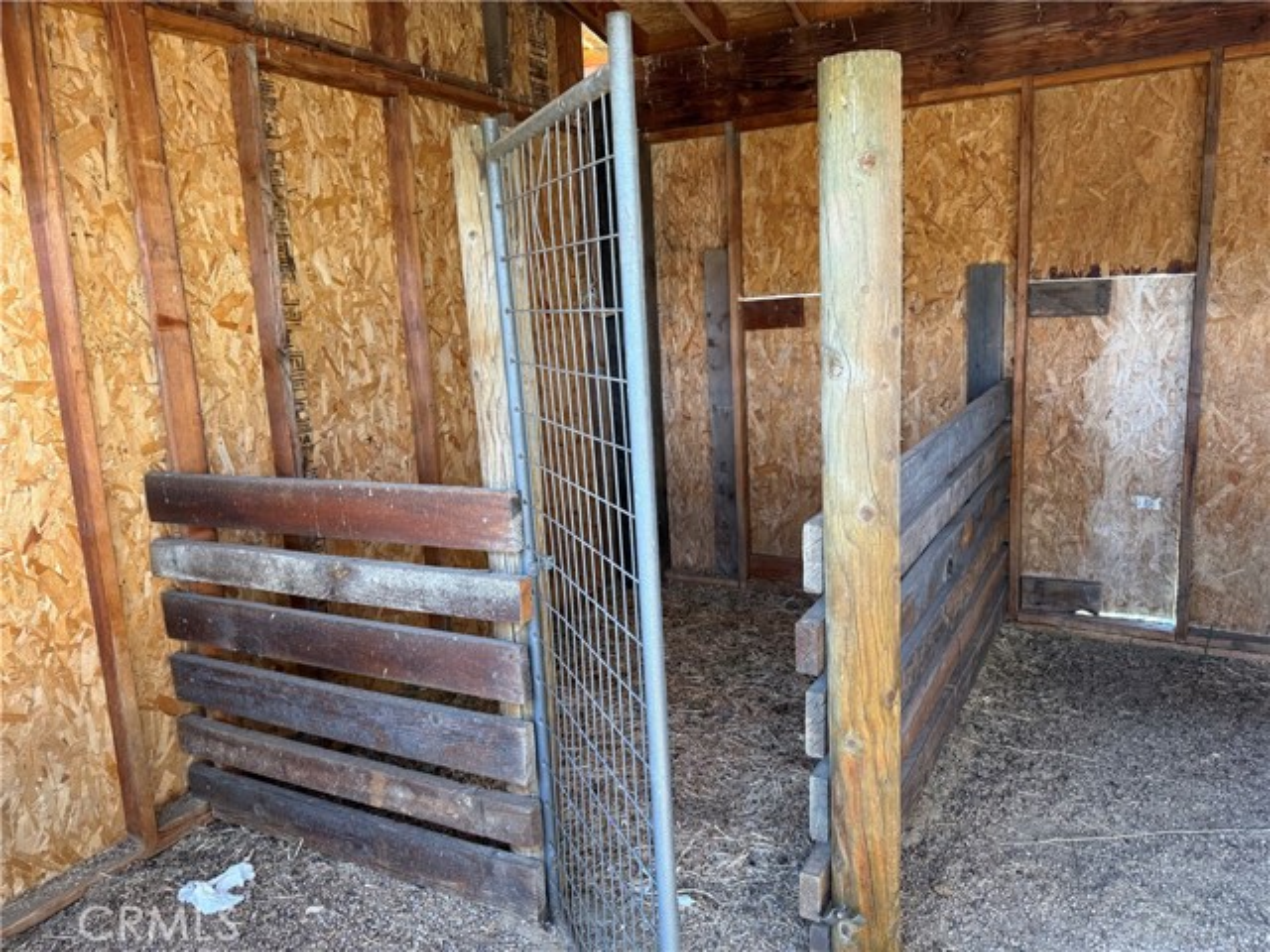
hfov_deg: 71.6
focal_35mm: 24
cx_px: 635
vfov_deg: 56.8
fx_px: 881
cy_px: 476
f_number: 1.78
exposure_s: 1/79
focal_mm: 6.76
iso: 200
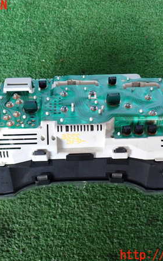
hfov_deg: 29.8
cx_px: 76
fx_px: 306
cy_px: 130
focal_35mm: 43
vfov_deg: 46.2
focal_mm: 5.4
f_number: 2.3
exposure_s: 1/50
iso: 200
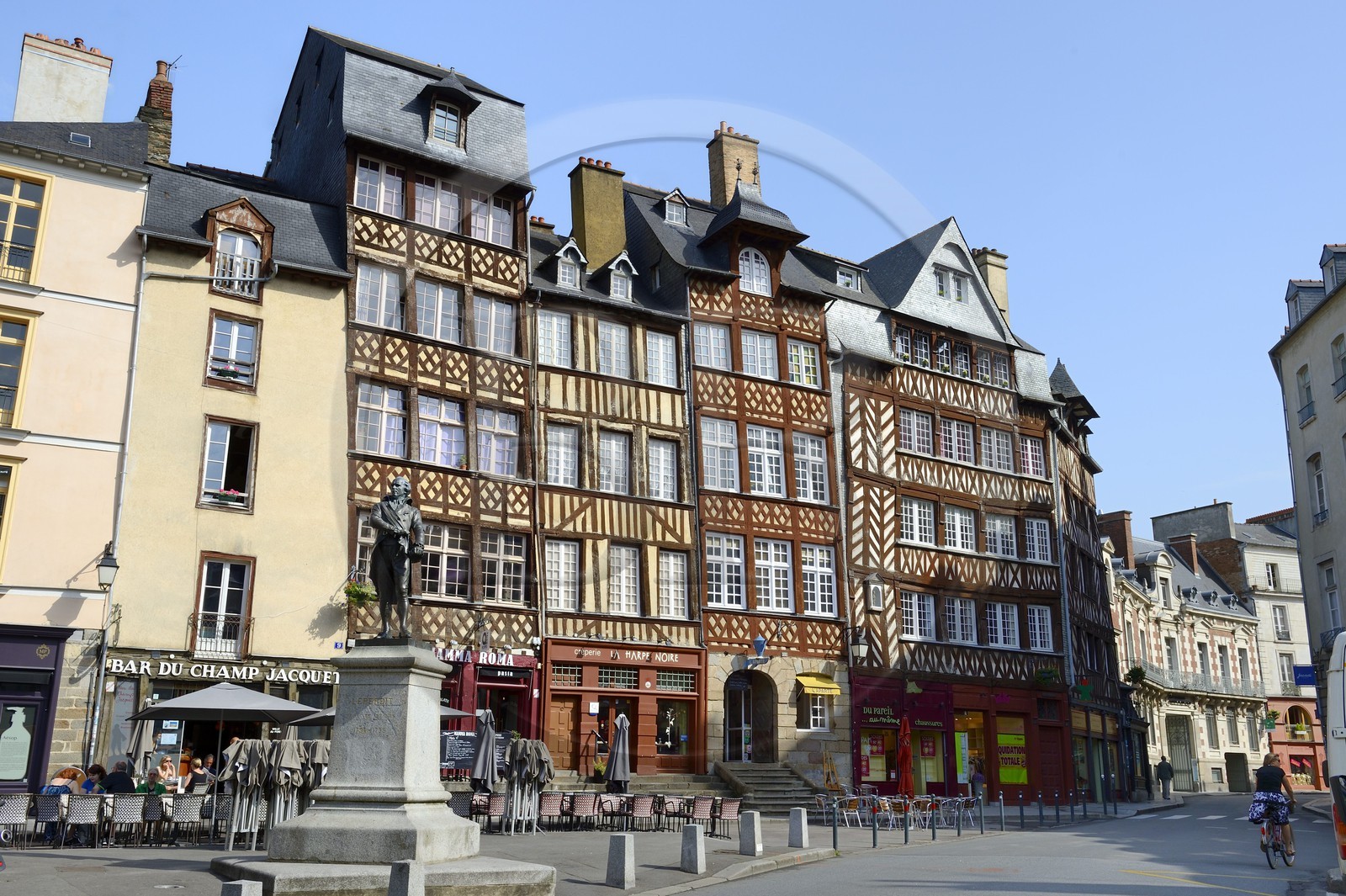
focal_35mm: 32
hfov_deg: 58.7
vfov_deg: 41.1
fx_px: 1196
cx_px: 673
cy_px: 448
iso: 200
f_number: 11
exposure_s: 1/250
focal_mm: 32
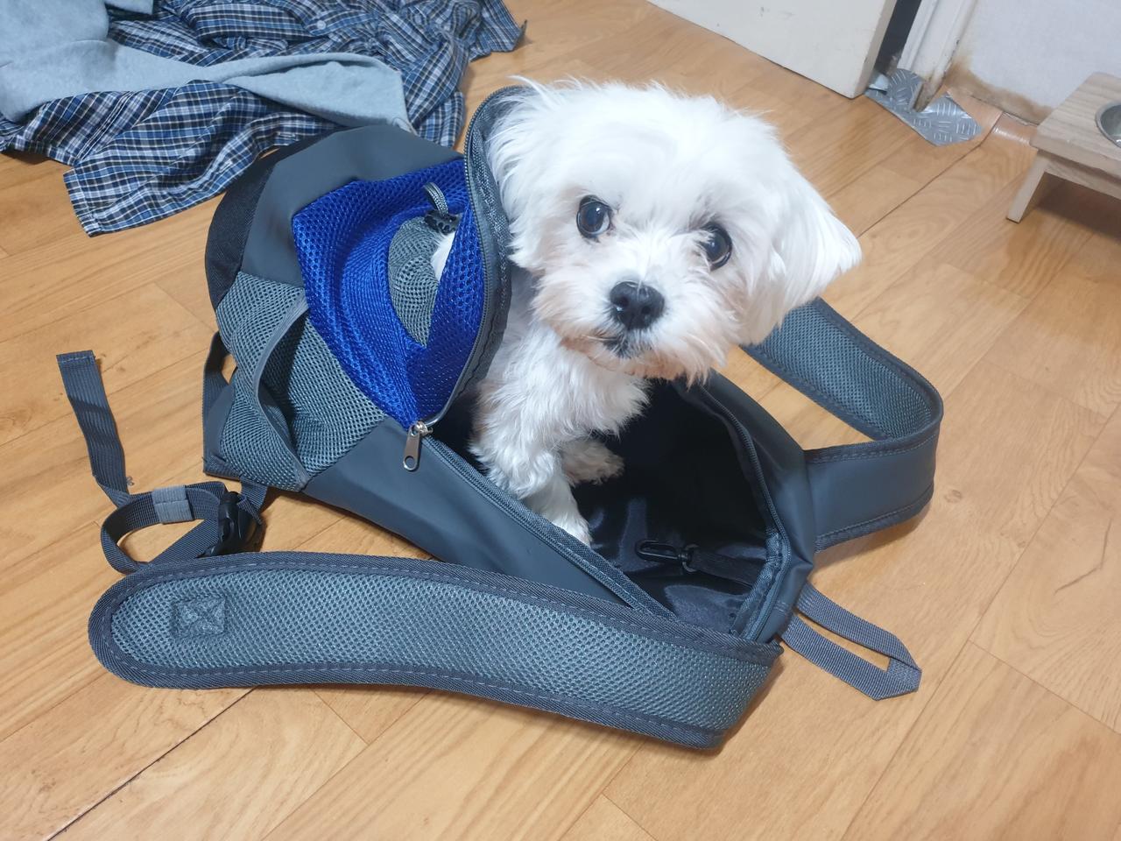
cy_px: 420
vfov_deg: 53.1
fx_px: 842
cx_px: 560
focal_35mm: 26
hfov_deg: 67.3
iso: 250
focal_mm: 4.3
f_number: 1.5
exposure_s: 1/30
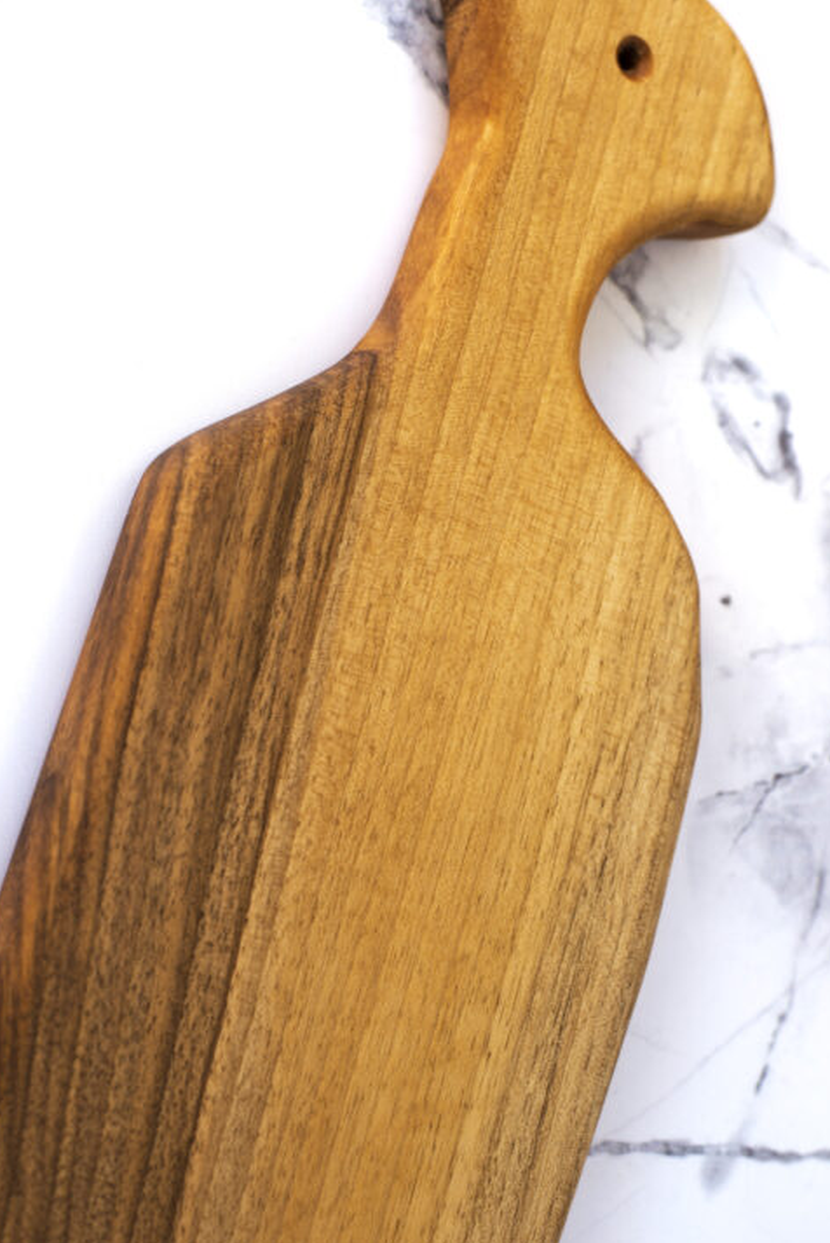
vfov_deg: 31.9
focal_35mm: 63
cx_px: 471
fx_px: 2176
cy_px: 559
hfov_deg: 21.6
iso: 100
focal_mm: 50
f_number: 5.6
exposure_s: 1/60
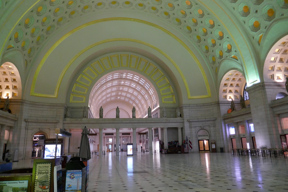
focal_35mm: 25
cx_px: 144
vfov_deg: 51.3
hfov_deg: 71.5
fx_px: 200
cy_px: 96
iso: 1600
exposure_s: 1/50
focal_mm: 9.1
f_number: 2.8
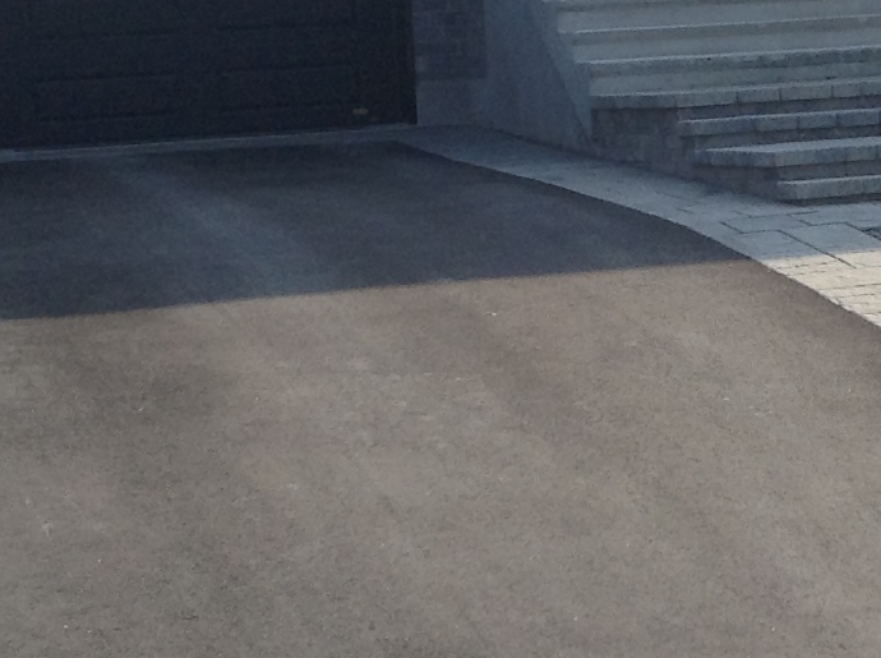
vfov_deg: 11.9
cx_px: 758
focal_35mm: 124
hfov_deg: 15.8
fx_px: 3150
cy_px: 303
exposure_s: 1/733
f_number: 2.4
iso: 32
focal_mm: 3.3
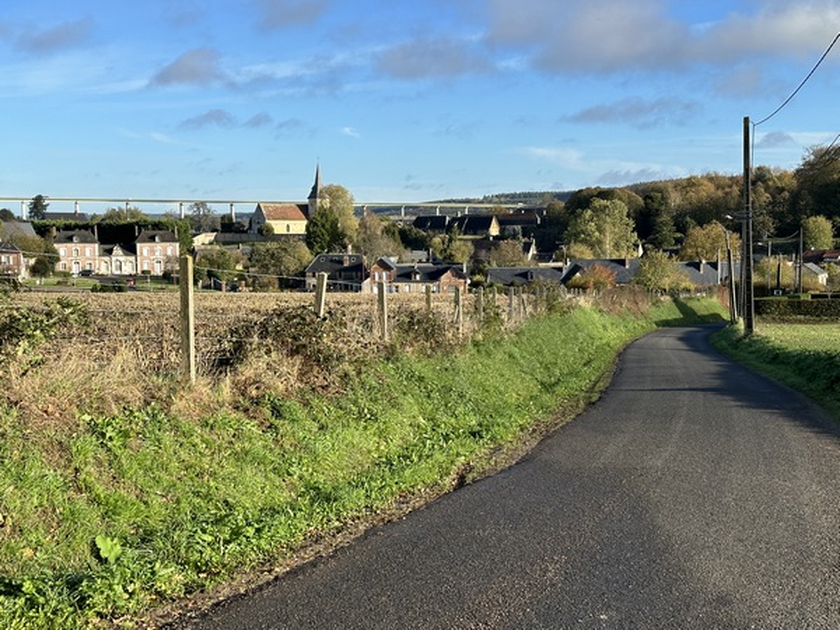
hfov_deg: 39.7
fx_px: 1165
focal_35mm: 48
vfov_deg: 30.3
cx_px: 420
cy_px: 315
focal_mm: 6.86
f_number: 1.78
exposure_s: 1/2358
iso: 64
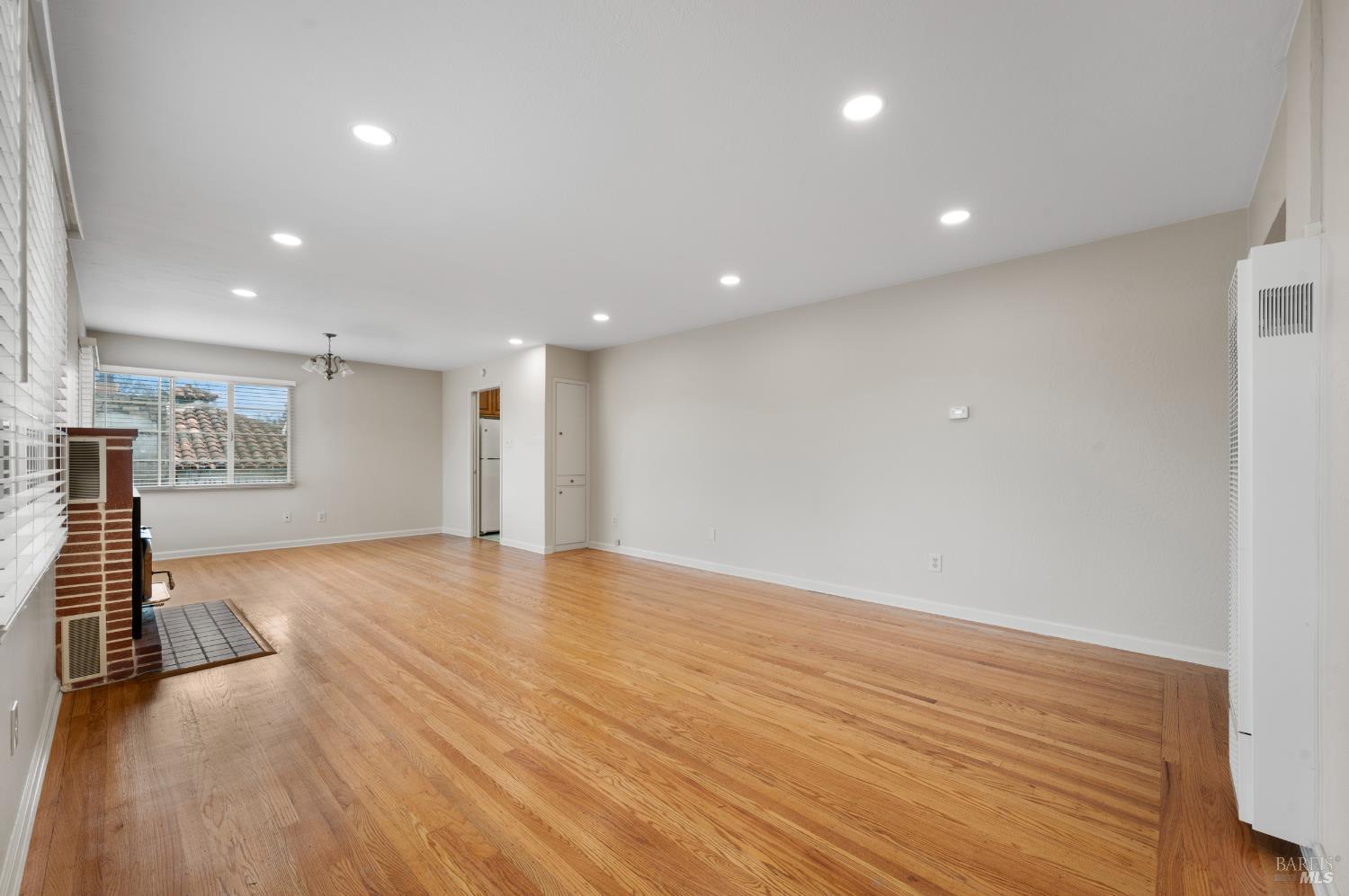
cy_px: 448
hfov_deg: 104.3
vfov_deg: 81.1
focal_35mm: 14
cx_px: 674
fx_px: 524
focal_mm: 14
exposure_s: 1/4
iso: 320
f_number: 9
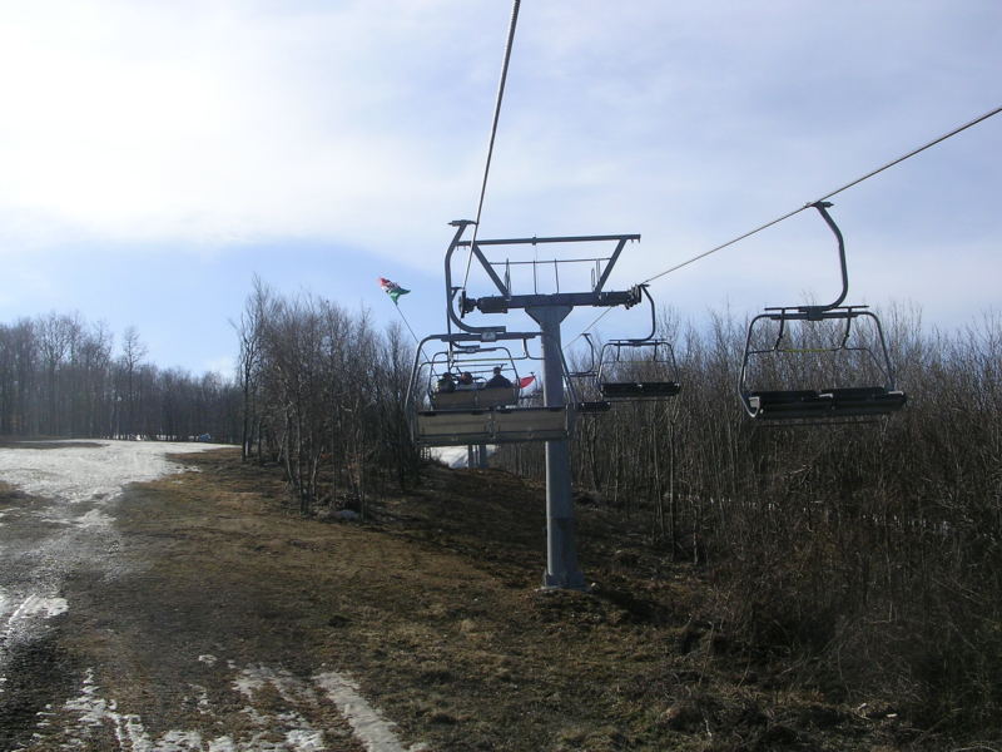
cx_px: 501
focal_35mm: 38
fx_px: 1100
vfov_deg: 37.7
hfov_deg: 49.0
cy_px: 376
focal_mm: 5.8
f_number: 5.6
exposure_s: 1/400
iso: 50
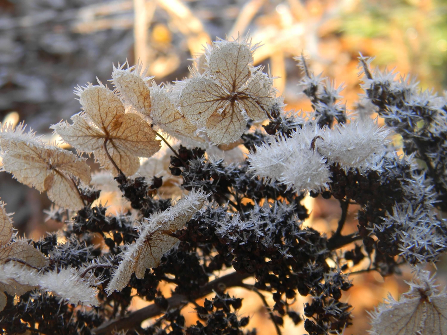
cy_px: 168
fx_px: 646
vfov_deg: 29.1
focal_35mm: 50
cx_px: 224
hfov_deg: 38.2
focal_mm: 12.2
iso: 80
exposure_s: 1/72.5
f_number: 4.3
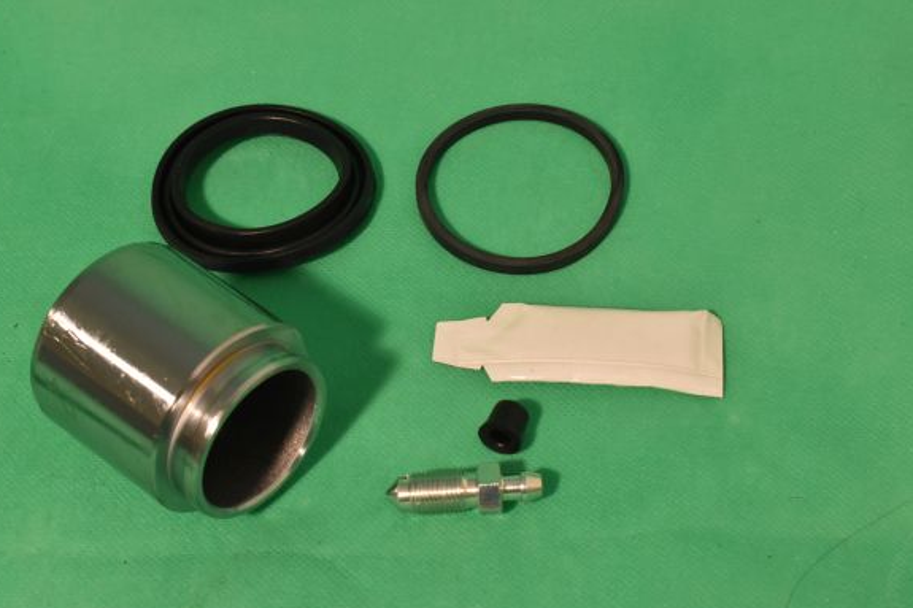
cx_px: 454
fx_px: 1825
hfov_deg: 28.1
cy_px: 314
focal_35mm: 72
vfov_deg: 18.9
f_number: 16
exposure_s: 1/80
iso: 1800
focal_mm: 46
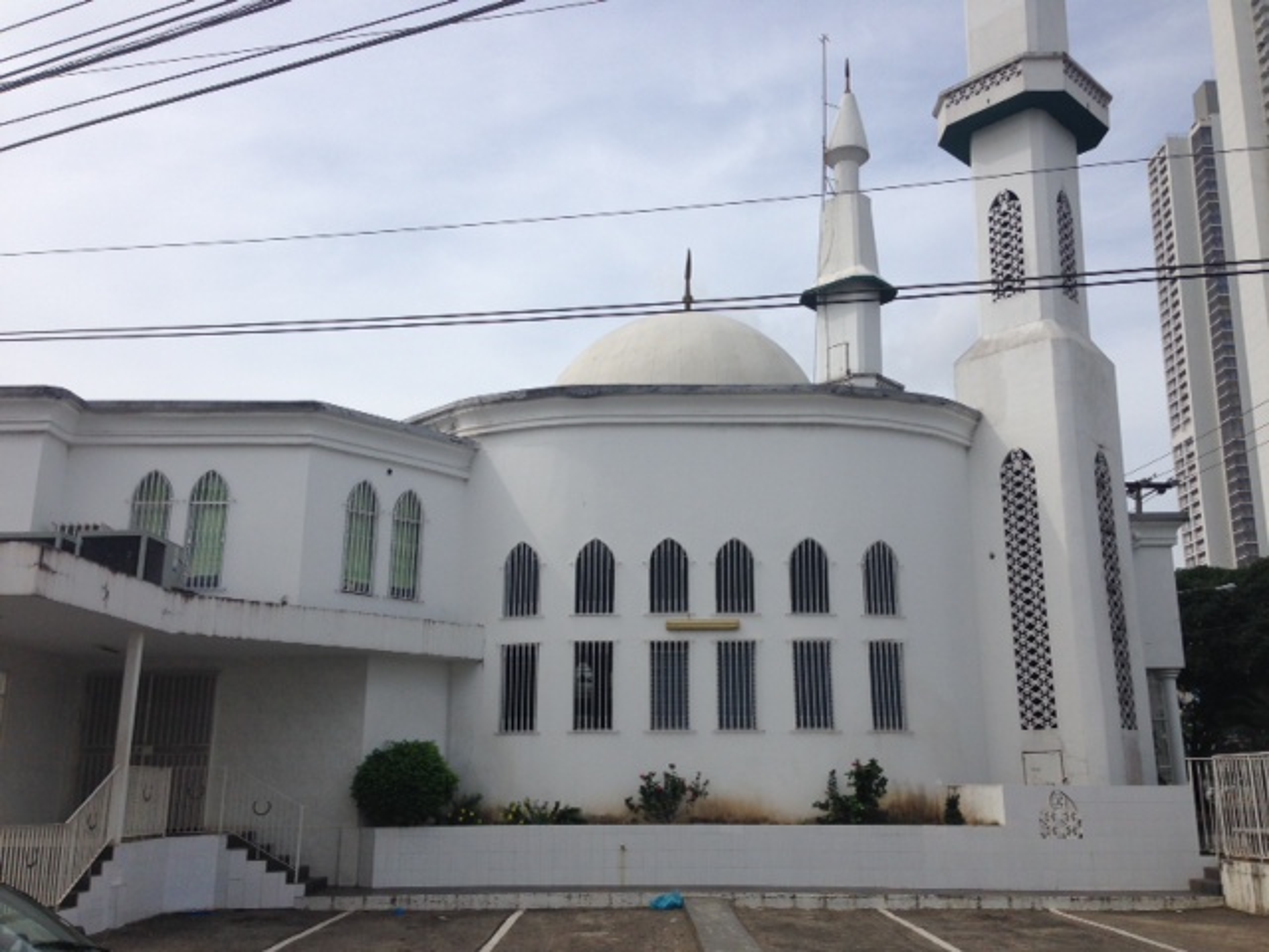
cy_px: 476
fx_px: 1210
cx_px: 634
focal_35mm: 33
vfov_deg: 42.9
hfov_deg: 55.4
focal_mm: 4.12
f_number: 2.4
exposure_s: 1/2358
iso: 50
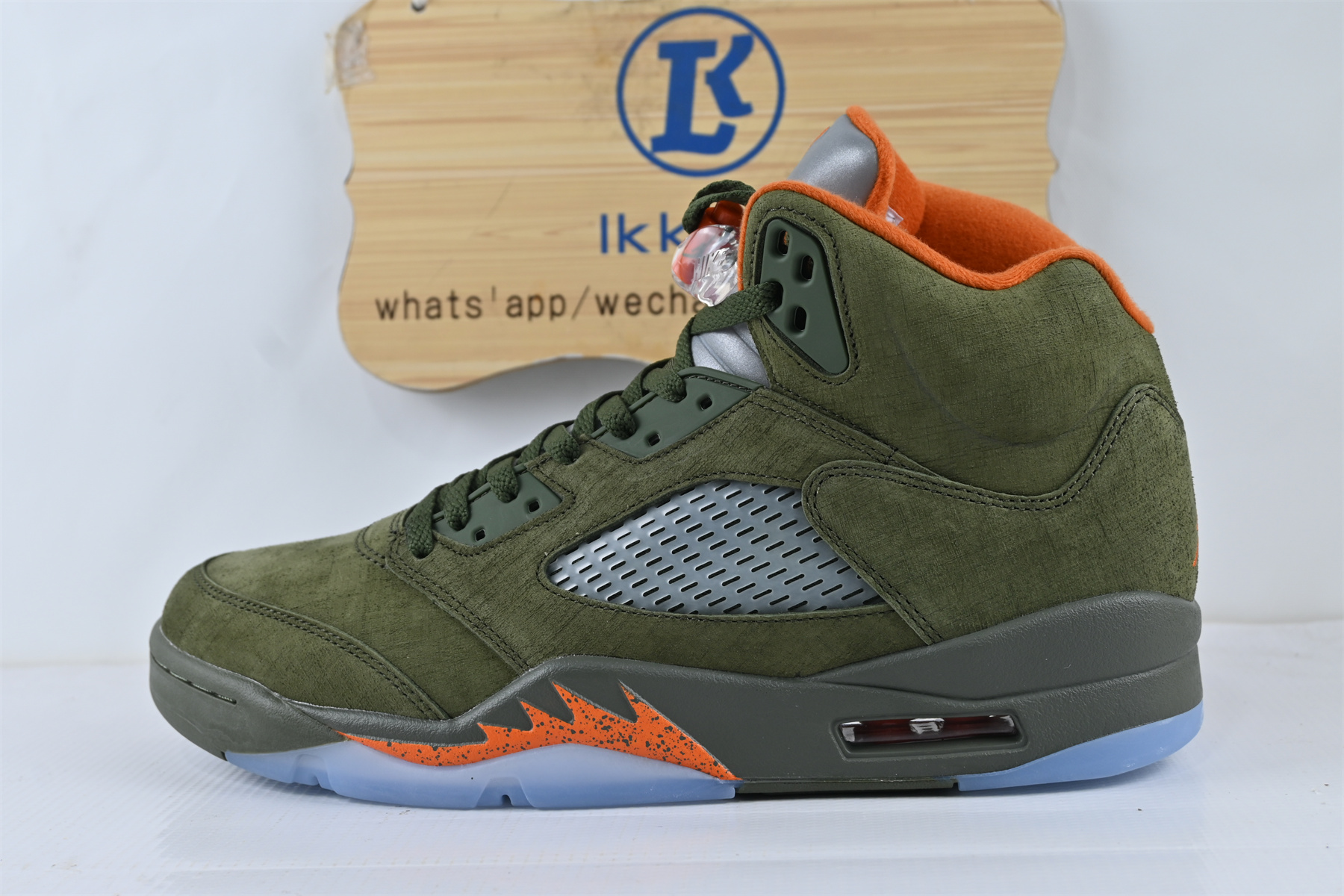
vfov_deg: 28.5
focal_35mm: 47
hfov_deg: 41.7
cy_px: 448
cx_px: 672
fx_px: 1764
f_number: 5.6
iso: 140
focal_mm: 31.5
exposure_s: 1/40
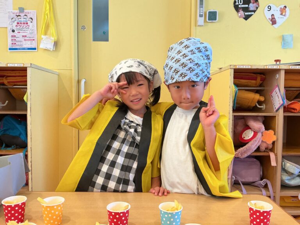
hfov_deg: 61.7
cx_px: 150
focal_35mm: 29
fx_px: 251
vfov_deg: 48.2
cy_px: 112
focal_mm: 3
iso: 80
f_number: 1.8
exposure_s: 1/60
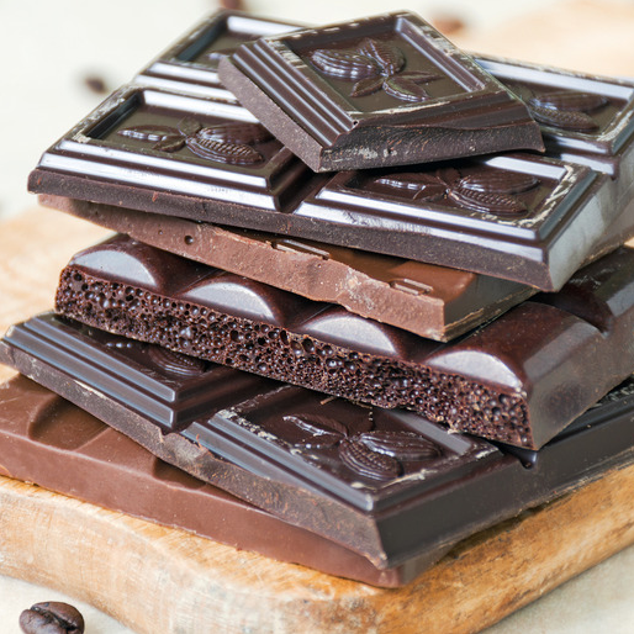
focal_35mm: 224
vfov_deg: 7.8
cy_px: 316
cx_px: 282
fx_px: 4642
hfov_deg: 7.8
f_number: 5.6
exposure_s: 1/1.43
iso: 100
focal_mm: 116
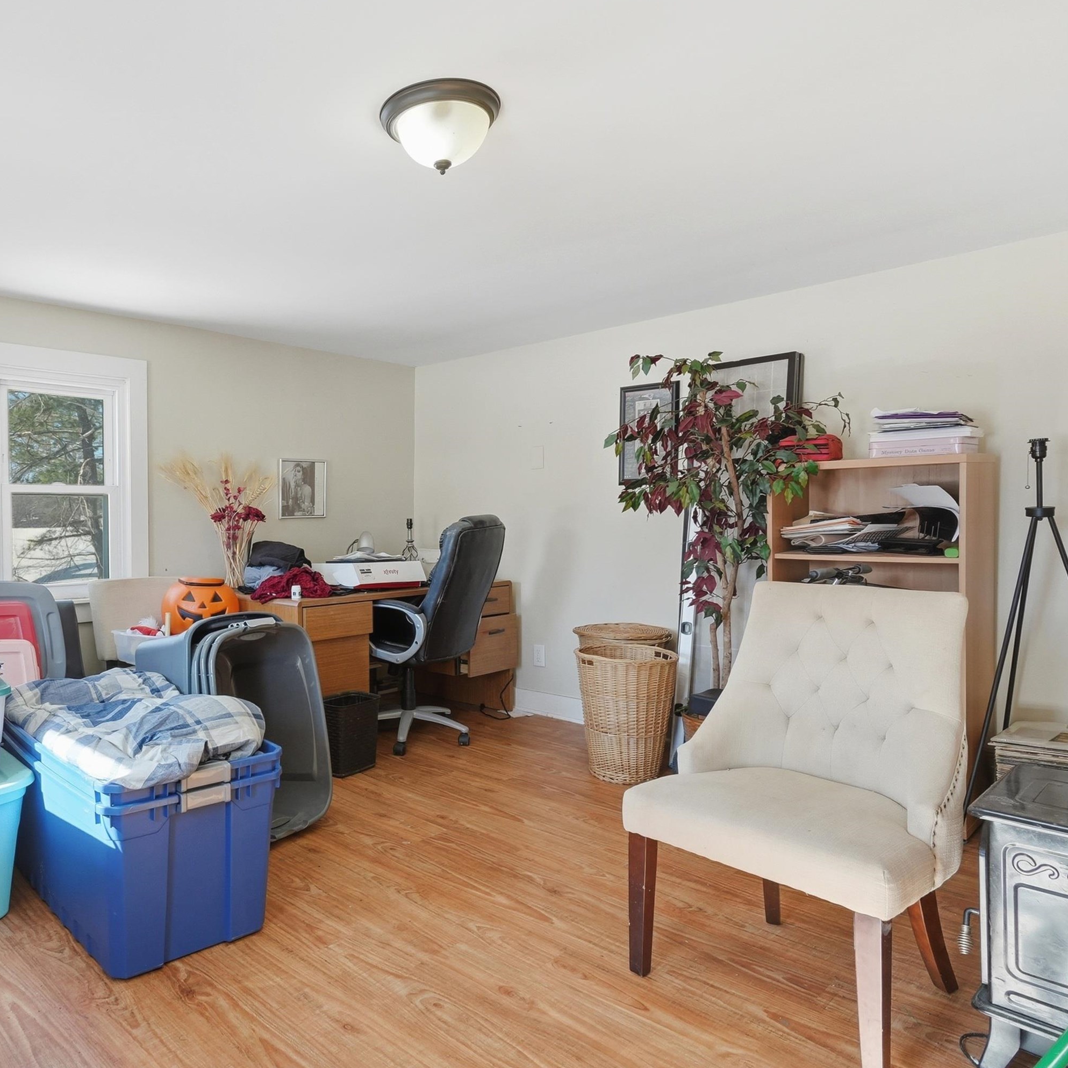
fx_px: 756
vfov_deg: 70.5
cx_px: 330
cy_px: 533
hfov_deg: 67.9
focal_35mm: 22
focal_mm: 11
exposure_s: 1/640
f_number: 7.1
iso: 800
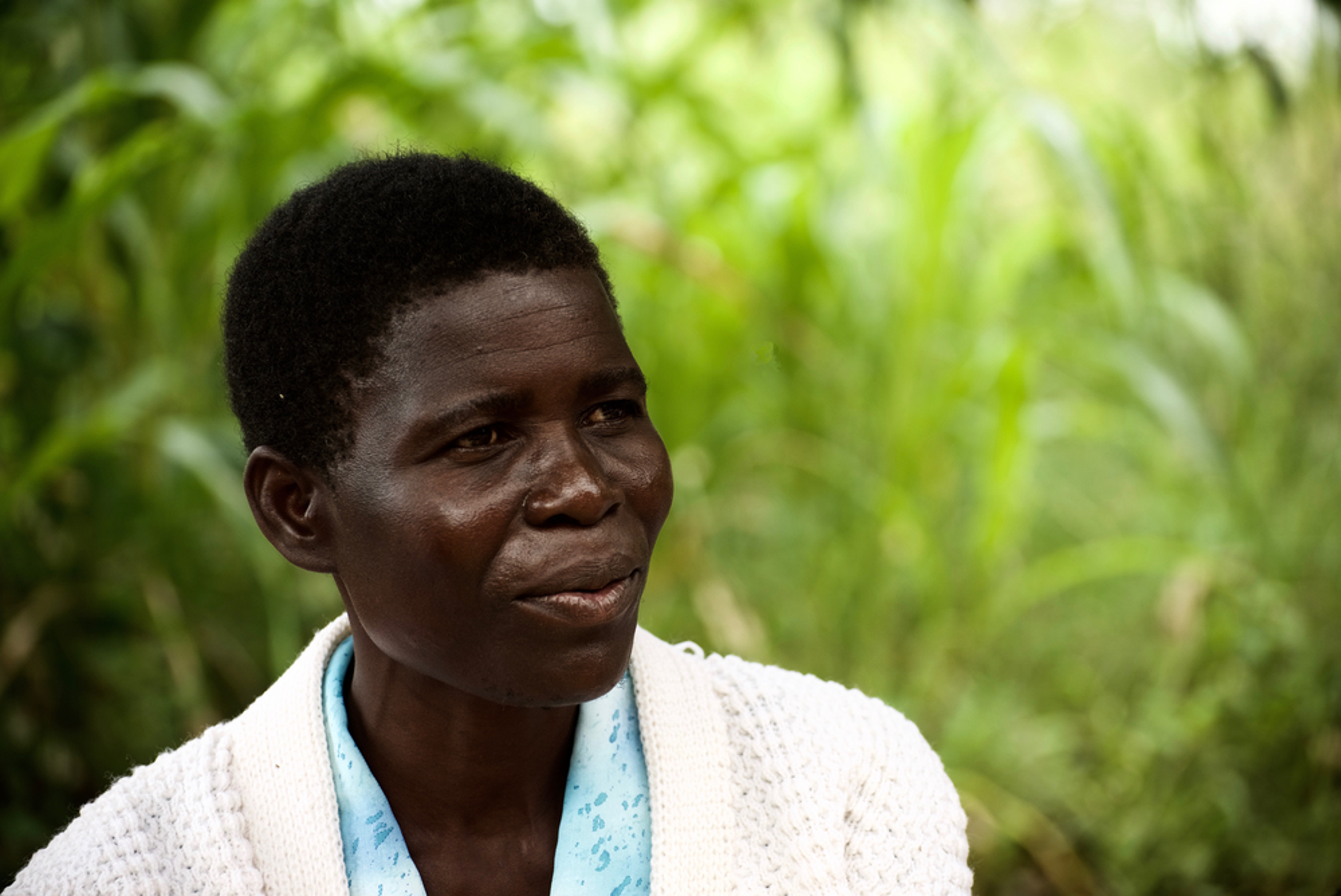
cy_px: 448
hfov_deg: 17.6
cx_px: 670
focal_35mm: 116
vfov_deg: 11.8
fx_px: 4323
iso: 400
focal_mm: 116
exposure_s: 1/400
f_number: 4.8
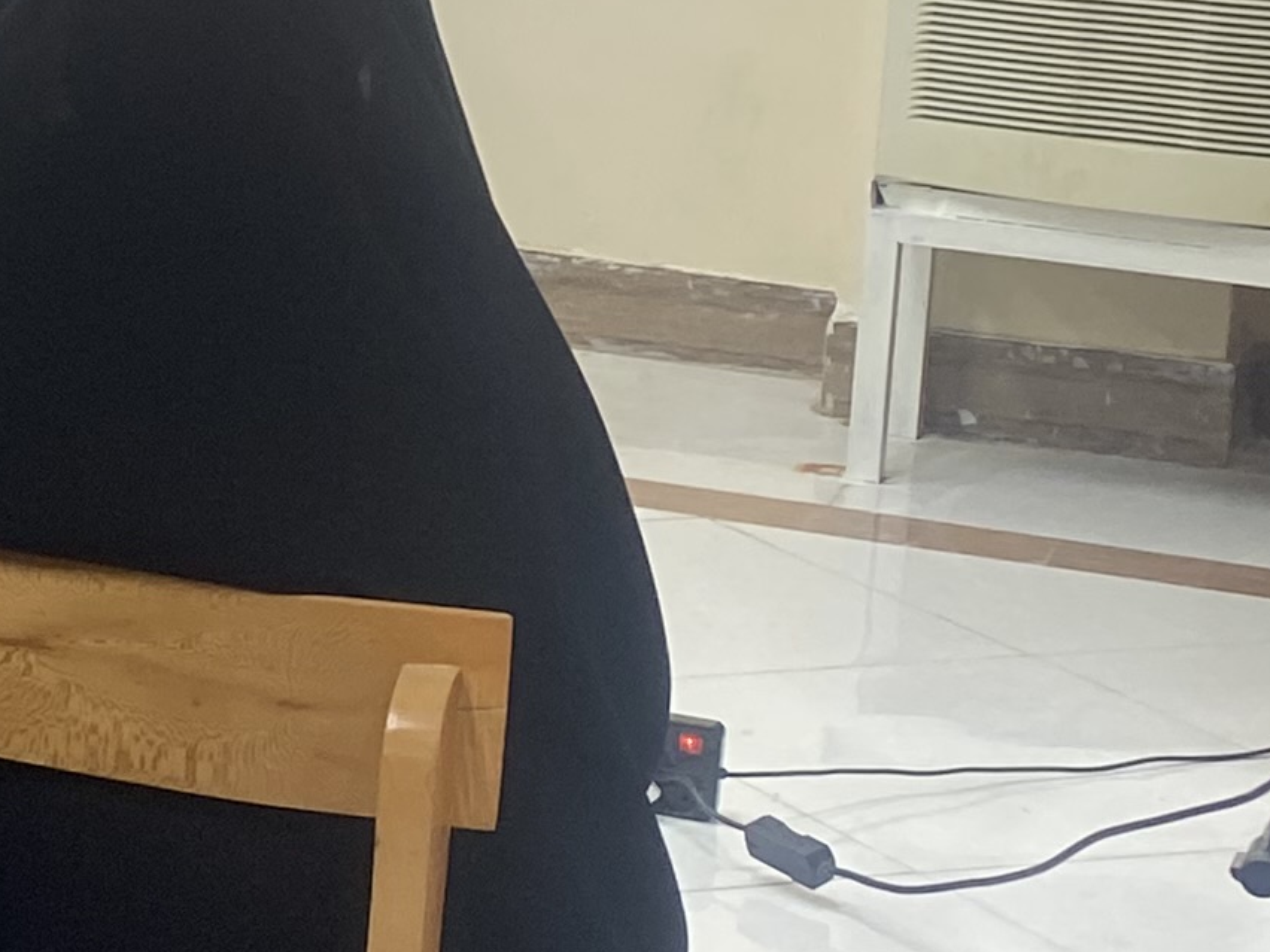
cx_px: -997
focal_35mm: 123
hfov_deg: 14.2
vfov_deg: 11.9
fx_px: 4513
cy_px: 18
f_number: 1.8
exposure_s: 1/100
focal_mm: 4.25
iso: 100
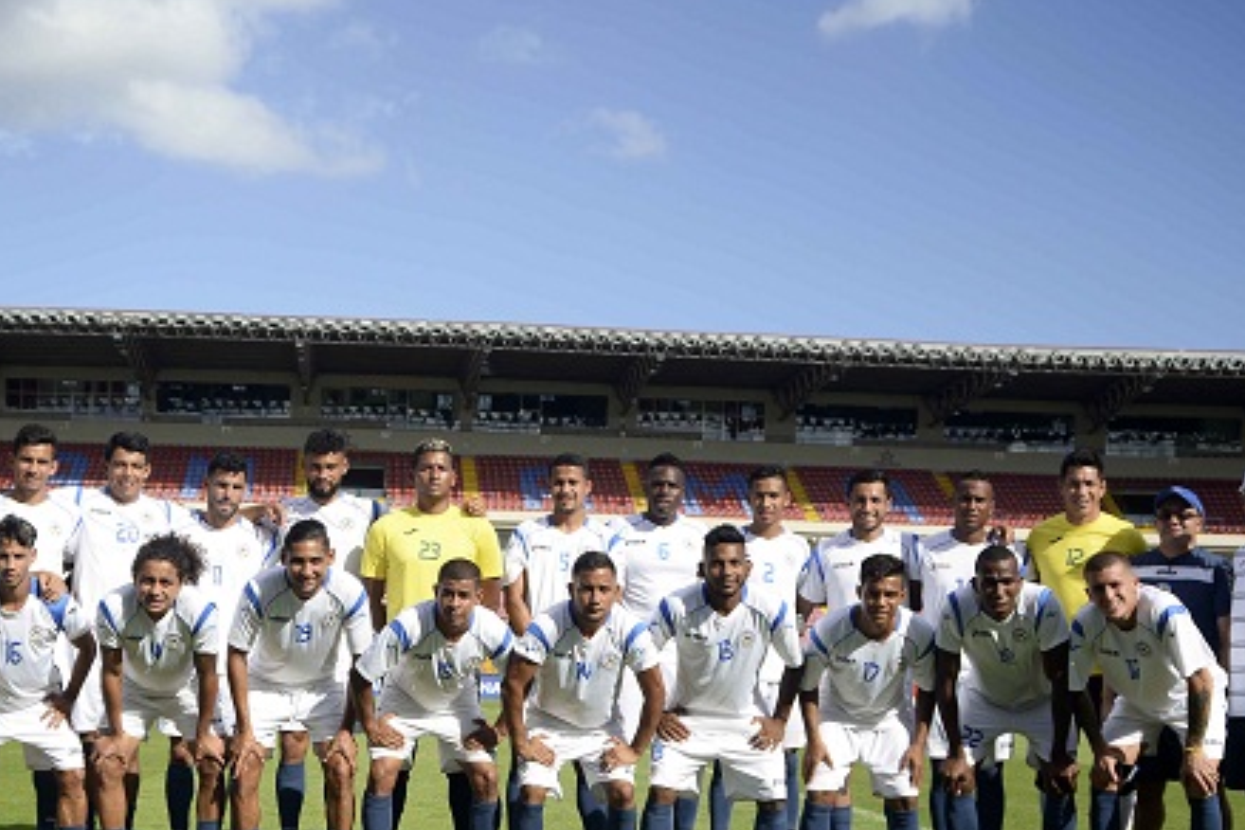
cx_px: 418
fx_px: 1937
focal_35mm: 56
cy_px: 650
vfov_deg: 23.9
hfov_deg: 35.3
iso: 200
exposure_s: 1/1000
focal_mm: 35
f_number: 5.6
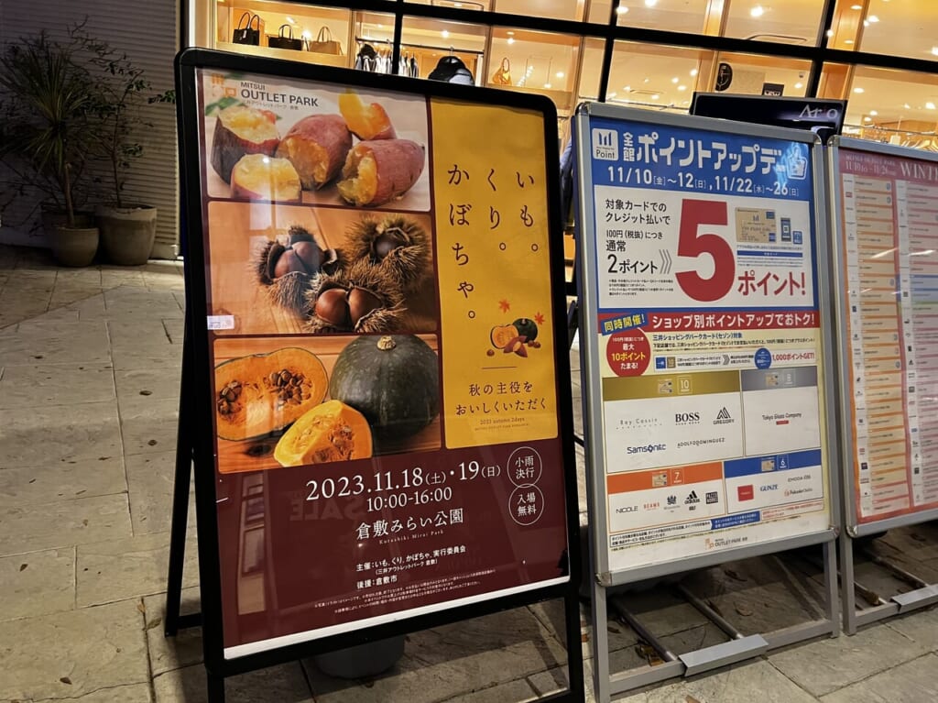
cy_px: 352
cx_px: 469
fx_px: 704
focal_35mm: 26
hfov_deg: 67.3
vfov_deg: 53.0
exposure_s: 1/60
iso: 400
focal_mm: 5.7
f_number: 1.5
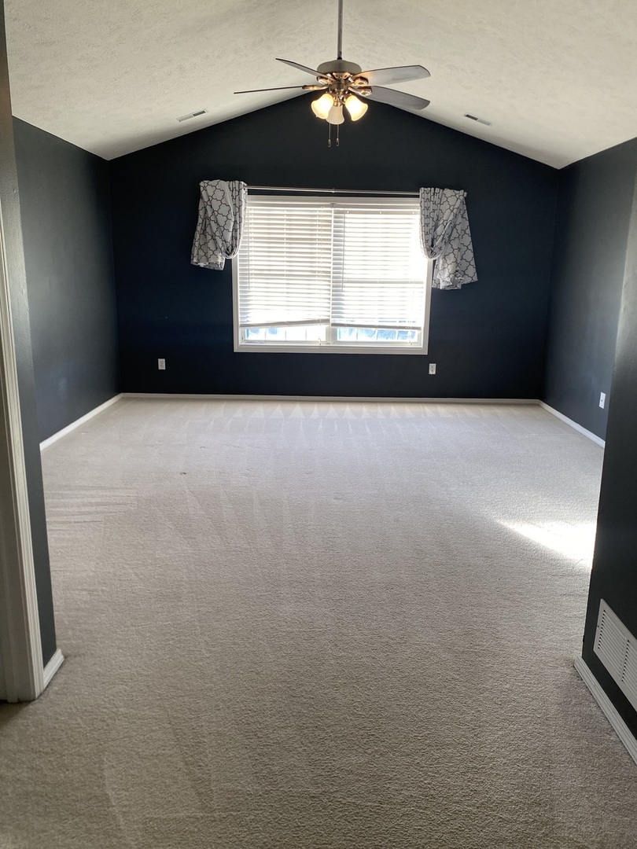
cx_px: 318
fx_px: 638
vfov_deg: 67.3
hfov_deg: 53.1
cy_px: 424
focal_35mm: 26
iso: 100
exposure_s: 1/120
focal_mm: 4.25
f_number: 1.8
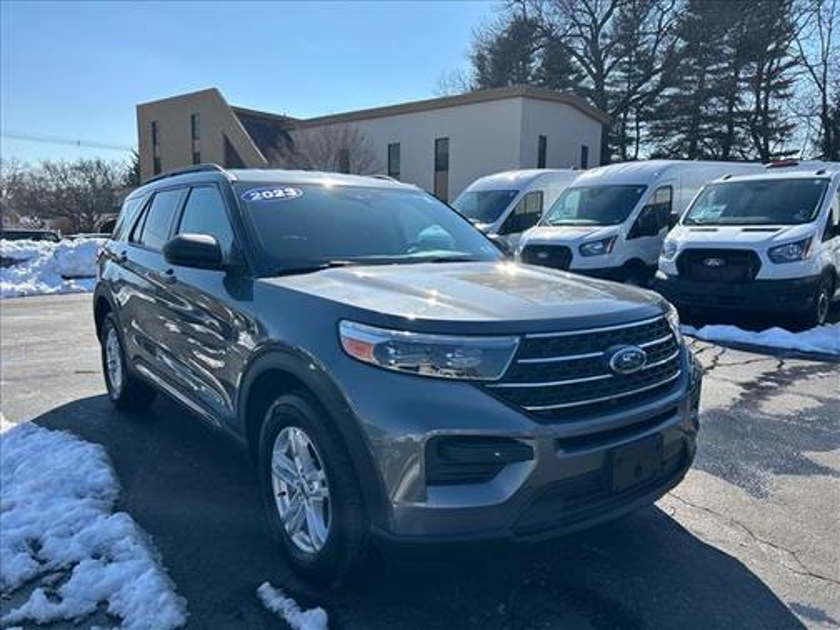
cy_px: 315
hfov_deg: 67.3
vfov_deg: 53.1
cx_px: 420
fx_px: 631
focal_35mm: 26
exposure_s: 1/4831
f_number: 1.5
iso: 50
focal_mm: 5.7
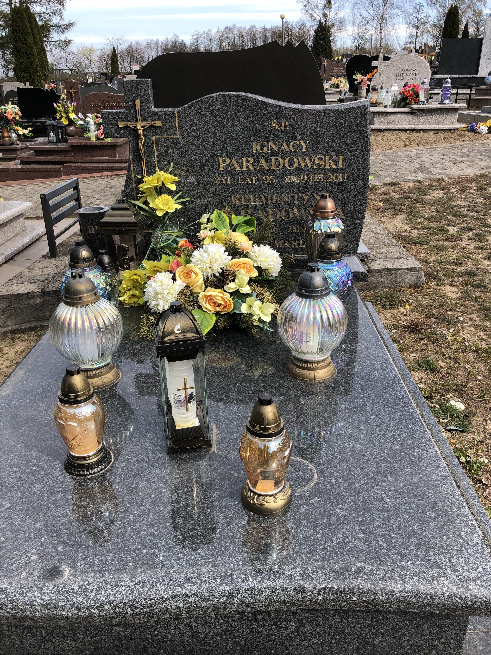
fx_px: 530
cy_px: 328
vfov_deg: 63.4
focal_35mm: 28
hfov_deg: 49.7
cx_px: 246
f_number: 1.8
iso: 20
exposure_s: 1/873
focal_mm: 3.99
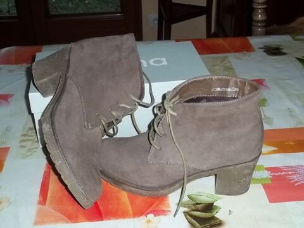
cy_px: 114
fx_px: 404
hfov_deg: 41.2
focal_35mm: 46
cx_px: 152
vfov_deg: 31.5
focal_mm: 8.2
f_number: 3.5
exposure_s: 1/40
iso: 64
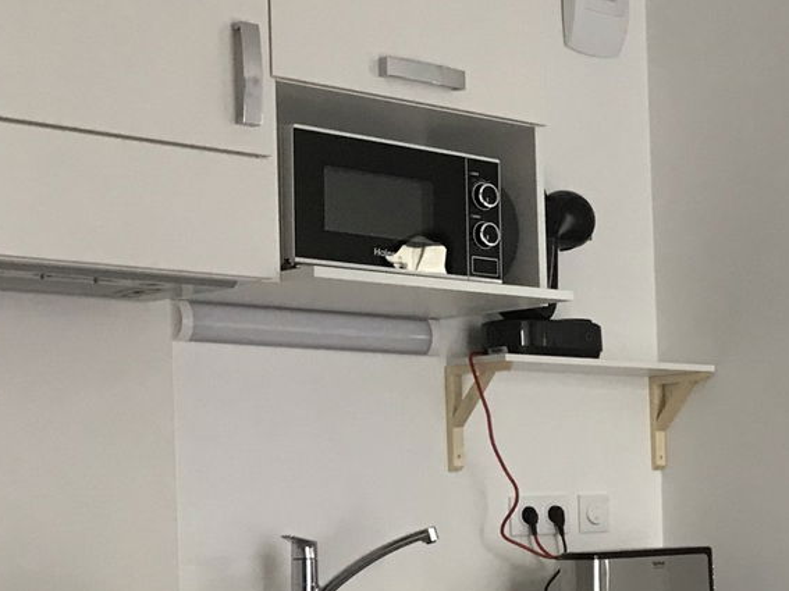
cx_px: 985
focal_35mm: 79
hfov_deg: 22.5
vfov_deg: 18.4
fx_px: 1800
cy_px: 521
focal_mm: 3.99
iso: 40
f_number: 1.8
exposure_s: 1/20
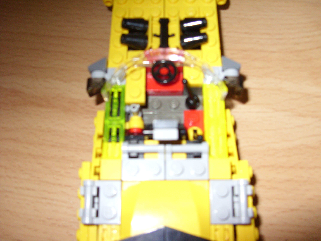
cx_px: 160
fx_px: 352
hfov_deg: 49.0
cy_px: 120
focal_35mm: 38
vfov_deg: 37.7
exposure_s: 1/30
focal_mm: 6.3
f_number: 2.8
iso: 200
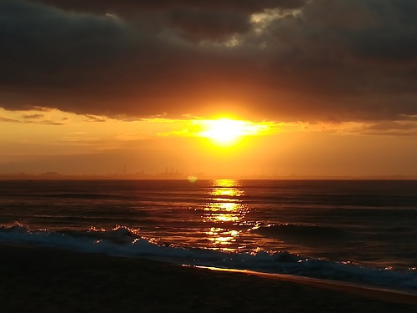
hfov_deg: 20.0
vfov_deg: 15.1
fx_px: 1181
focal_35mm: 98
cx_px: 208
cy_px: 156
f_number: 2.2
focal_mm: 3.83
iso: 50
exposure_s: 1/732
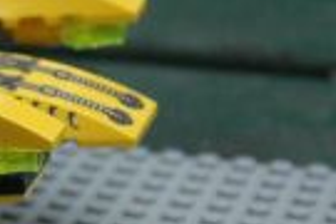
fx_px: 1857
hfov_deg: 9.8
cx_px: -281
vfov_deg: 6.9
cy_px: 209
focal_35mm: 199
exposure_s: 1/1600
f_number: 3.5
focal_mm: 28
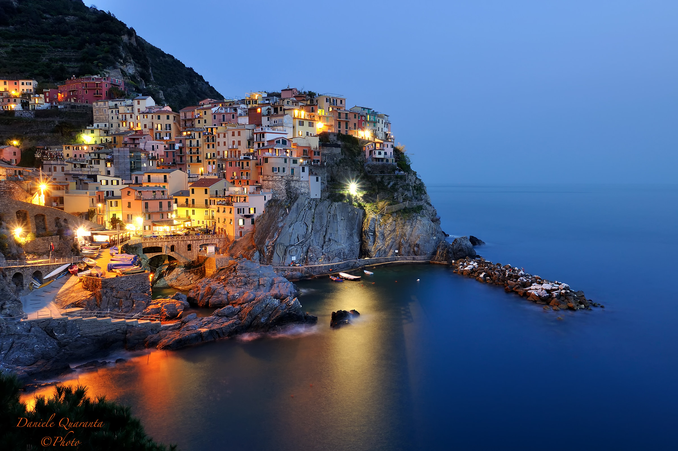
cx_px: 339
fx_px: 480
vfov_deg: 50.3
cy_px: 226
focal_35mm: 26
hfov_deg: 70.5
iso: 200
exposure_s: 30
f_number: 11
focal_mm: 17
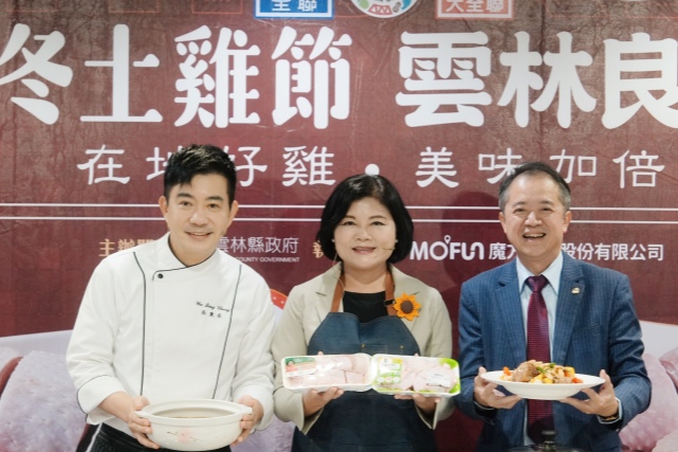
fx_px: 1939
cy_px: 252
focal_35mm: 103
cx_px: 361
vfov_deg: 13.3
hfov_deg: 19.8
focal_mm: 66
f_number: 2.8
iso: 2000
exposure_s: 1/100
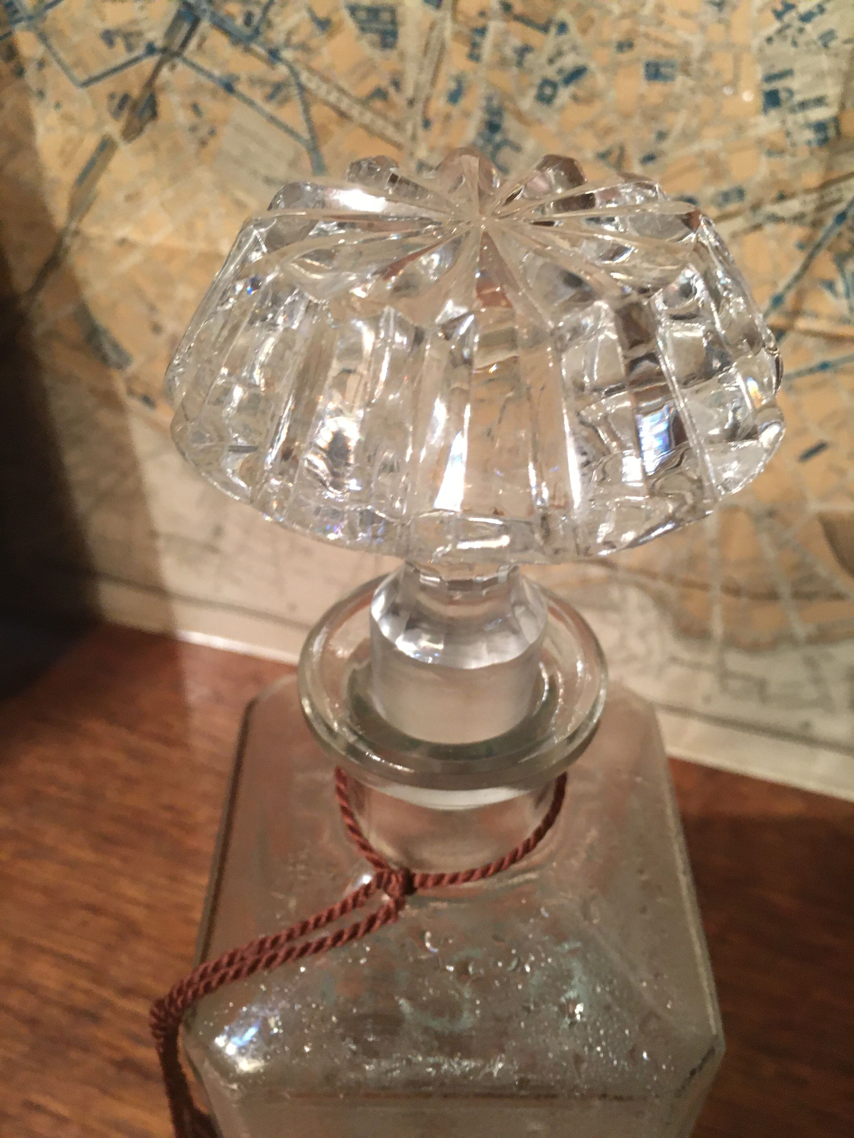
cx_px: 427
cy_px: 569
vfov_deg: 61.7
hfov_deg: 48.2
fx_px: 954
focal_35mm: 29
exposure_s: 1/17
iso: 200
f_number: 2.2
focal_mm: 4.15
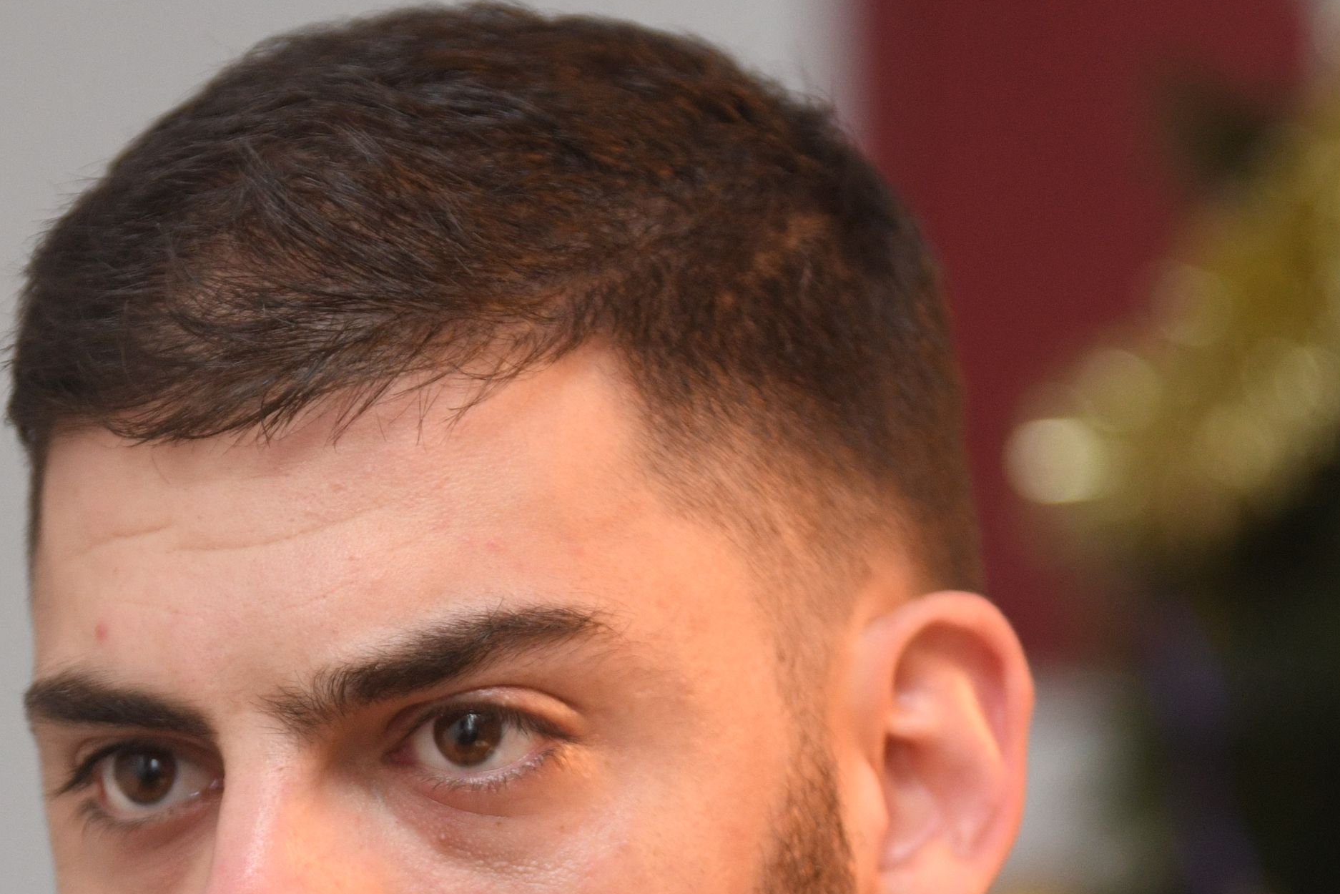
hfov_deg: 8.6
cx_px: 172
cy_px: 857
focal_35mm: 239
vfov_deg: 5.7
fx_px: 8897
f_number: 2.8
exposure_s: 1/250
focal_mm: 112
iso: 1250
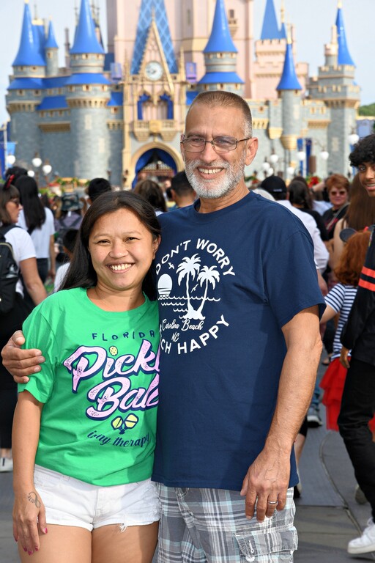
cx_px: 188
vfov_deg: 13.1
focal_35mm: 157
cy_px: 282
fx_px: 2453
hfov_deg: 8.7
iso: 400
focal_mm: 105
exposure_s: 1/250
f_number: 9
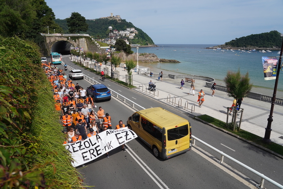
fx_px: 189
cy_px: 94
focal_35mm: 24
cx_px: 142
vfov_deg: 53.1
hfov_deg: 73.7
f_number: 8
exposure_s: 1/800
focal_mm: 24
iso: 250
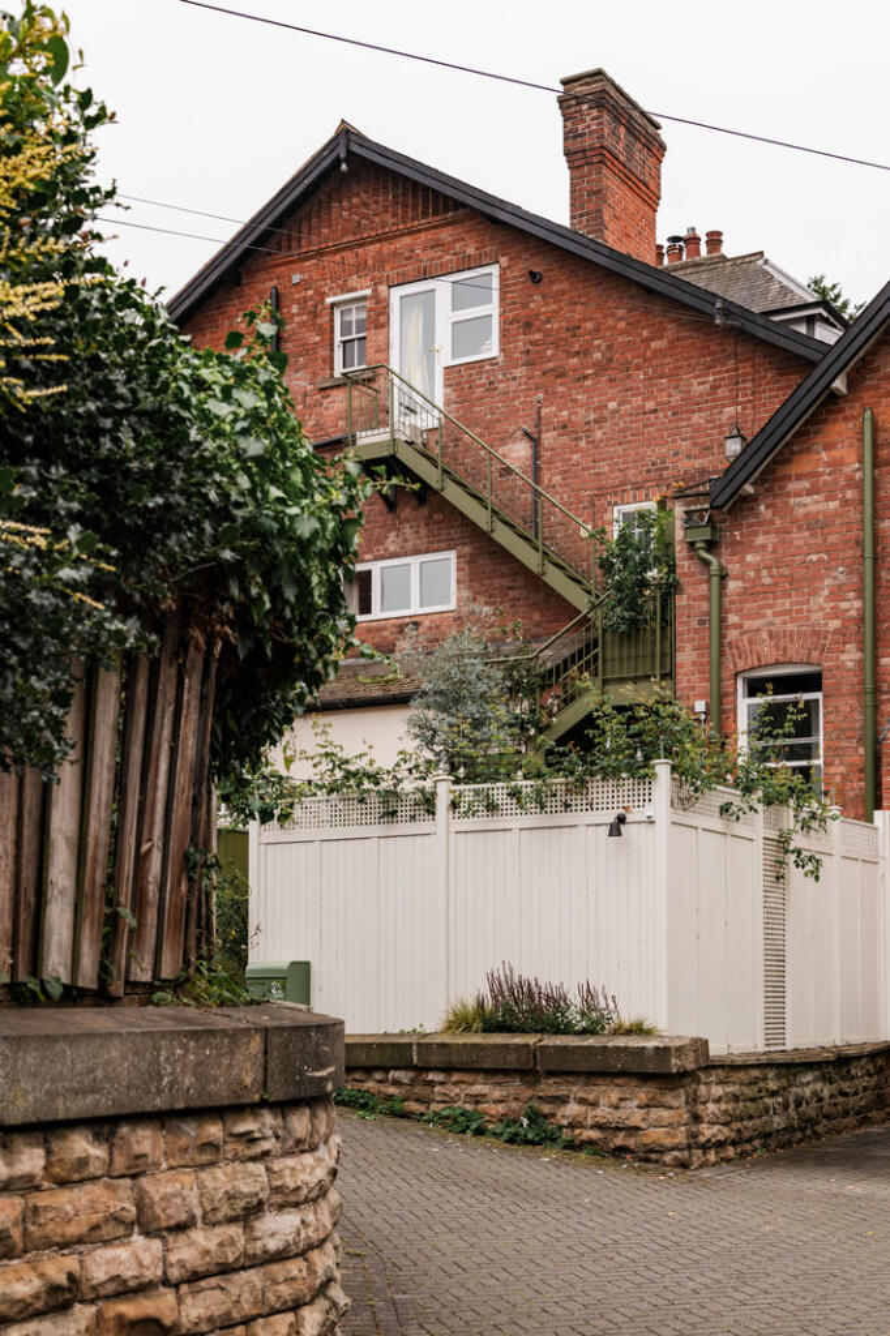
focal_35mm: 46
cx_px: 445
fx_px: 1707
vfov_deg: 42.8
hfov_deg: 29.2
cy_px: 668
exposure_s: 1/320
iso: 250
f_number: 8
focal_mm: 46
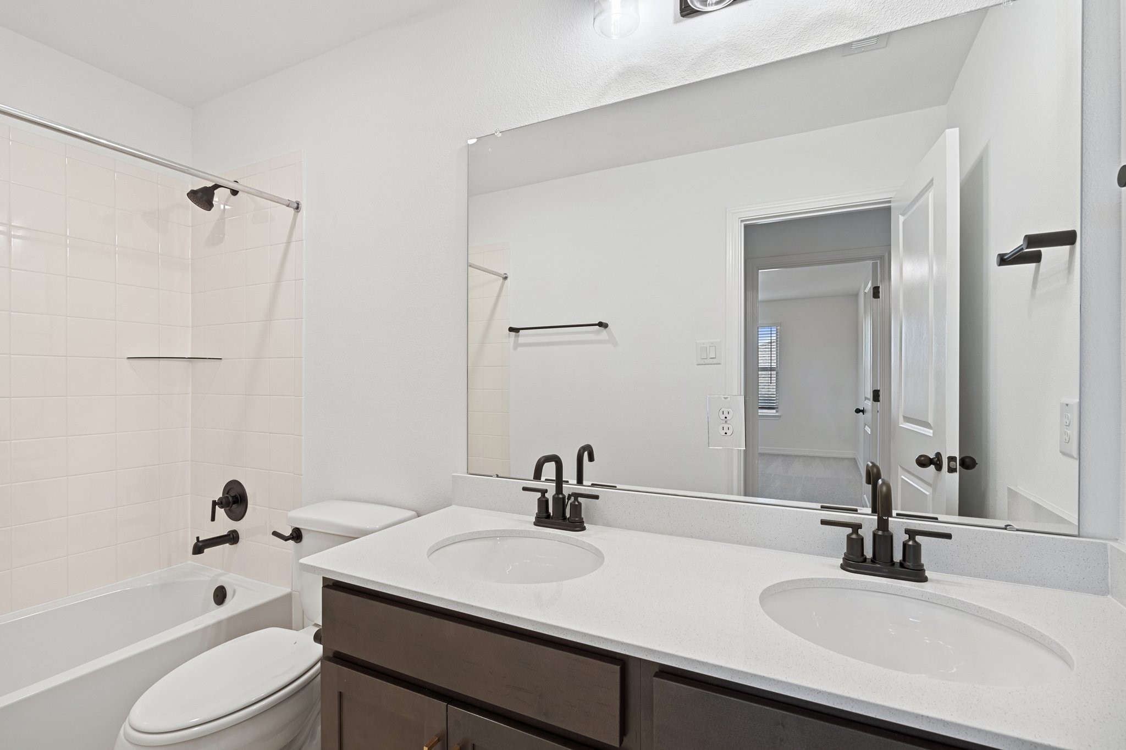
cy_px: 375
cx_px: 563
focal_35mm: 16
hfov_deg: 96.7
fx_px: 500
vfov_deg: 73.7
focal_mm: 16
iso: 320
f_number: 9
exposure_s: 1/4
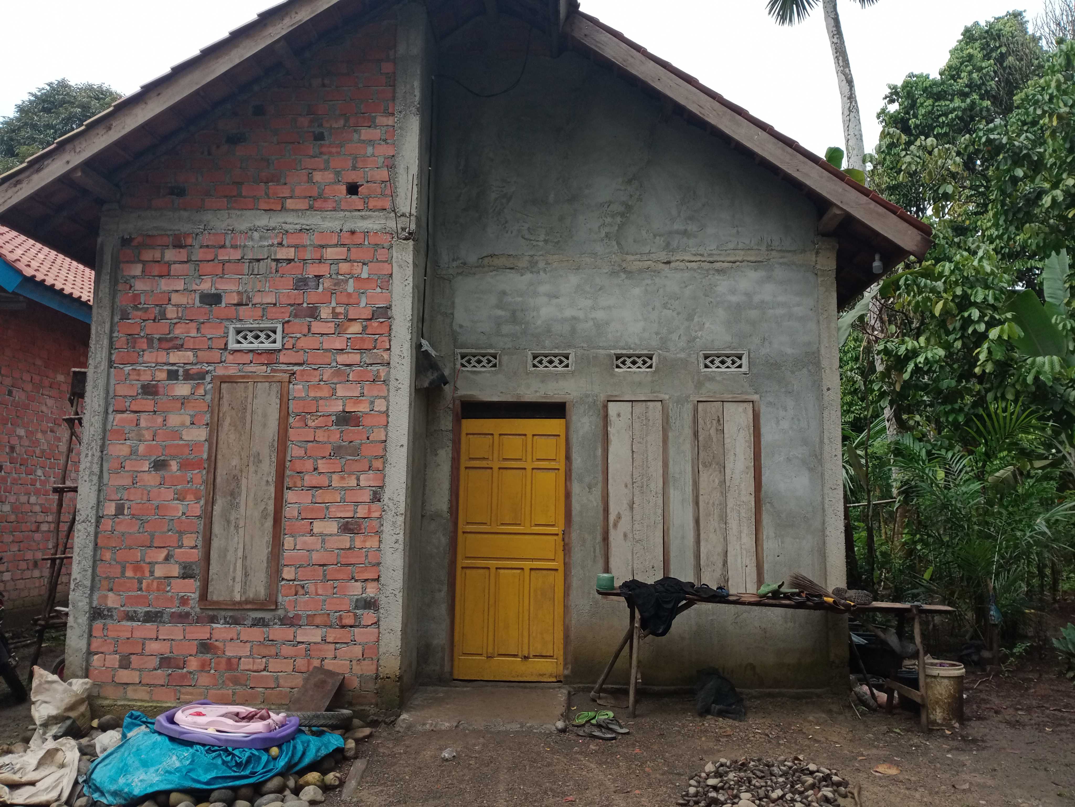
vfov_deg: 49.7
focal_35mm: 28
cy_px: 404
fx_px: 870
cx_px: 538
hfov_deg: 63.4
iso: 118
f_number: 1.8
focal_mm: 4.05
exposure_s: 1/714
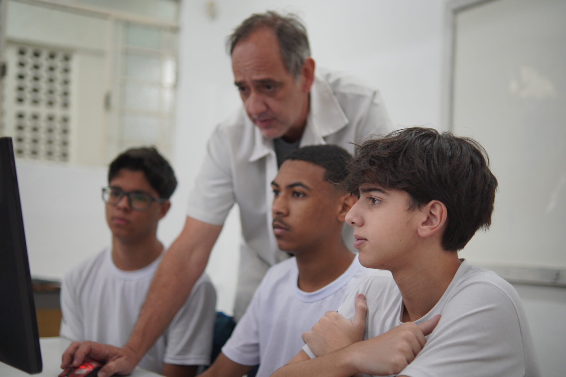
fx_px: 794
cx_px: 285
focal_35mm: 51
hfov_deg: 39.2
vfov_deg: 26.7
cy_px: 192
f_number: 1.4
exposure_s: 1/125
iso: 200
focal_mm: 33
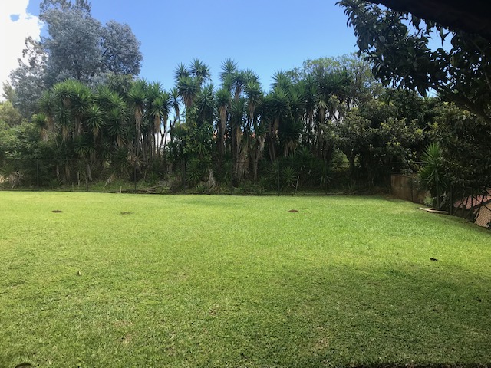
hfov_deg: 63.4
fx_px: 397
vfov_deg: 49.7
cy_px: 184
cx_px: 246
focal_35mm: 28
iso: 20
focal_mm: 3.99
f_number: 1.8
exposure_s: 1/887
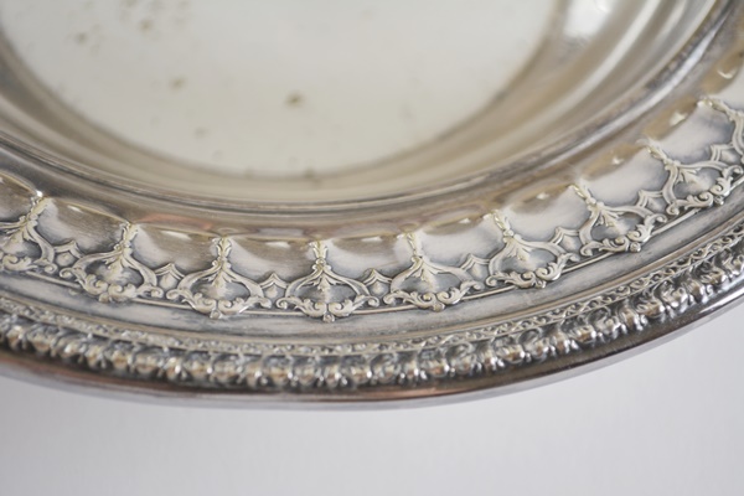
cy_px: 248
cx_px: 372
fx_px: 1705
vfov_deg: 16.6
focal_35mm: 82
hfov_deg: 24.6
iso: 280
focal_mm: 55
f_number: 5.6
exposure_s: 1/125
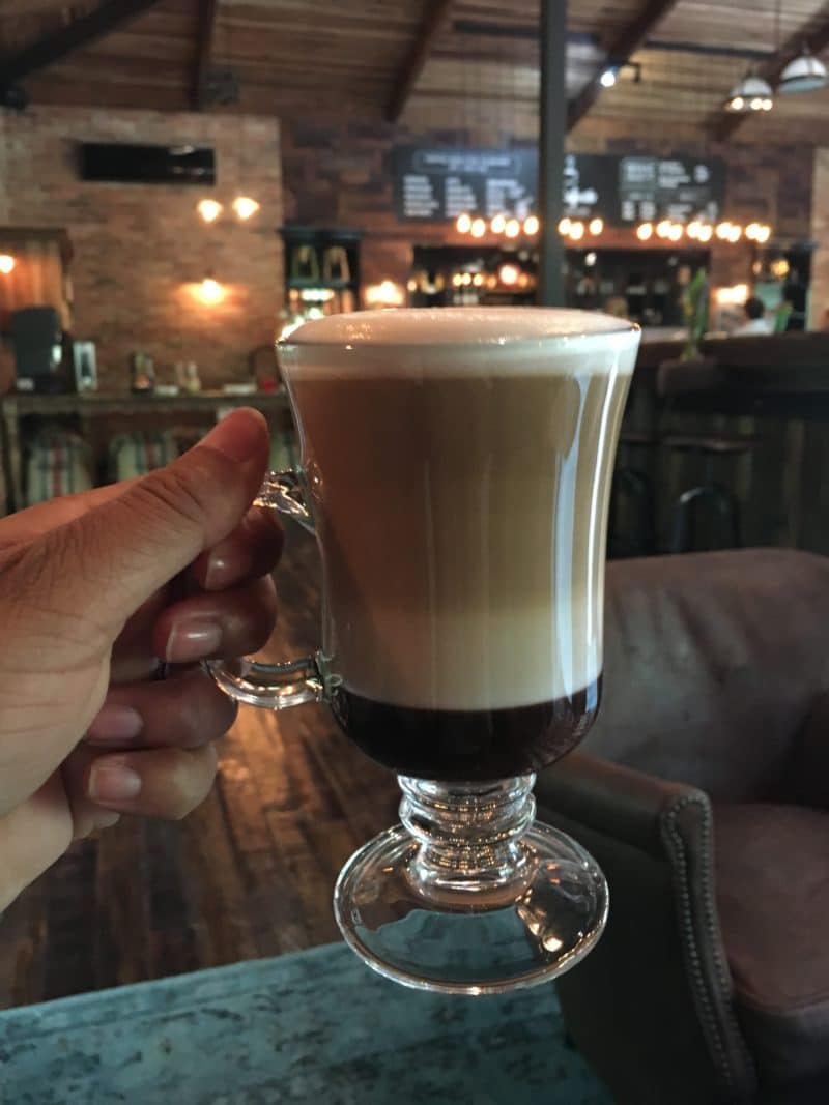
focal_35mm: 29
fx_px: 926
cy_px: 552
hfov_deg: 48.2
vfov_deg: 61.7
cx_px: 414
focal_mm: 4.15
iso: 400
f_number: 2.2
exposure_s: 1/15
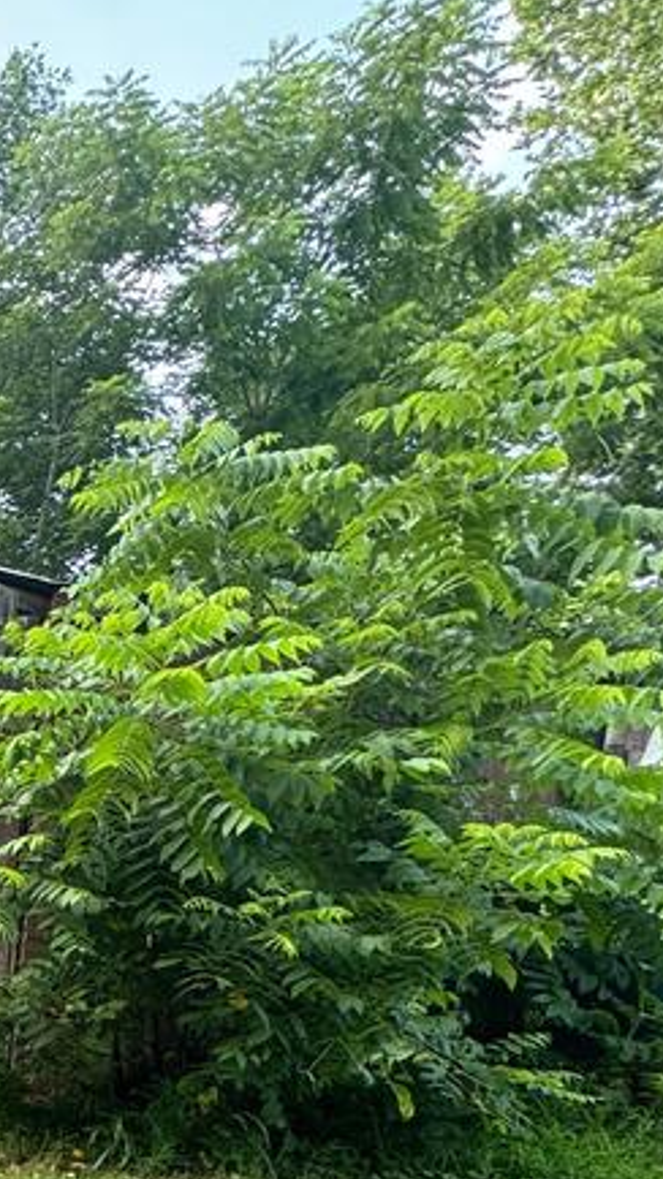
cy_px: 975
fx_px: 1126
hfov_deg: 19.1
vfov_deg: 51.2
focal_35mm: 36
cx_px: -666
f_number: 2.2
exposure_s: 1/99
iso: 100
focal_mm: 2.22
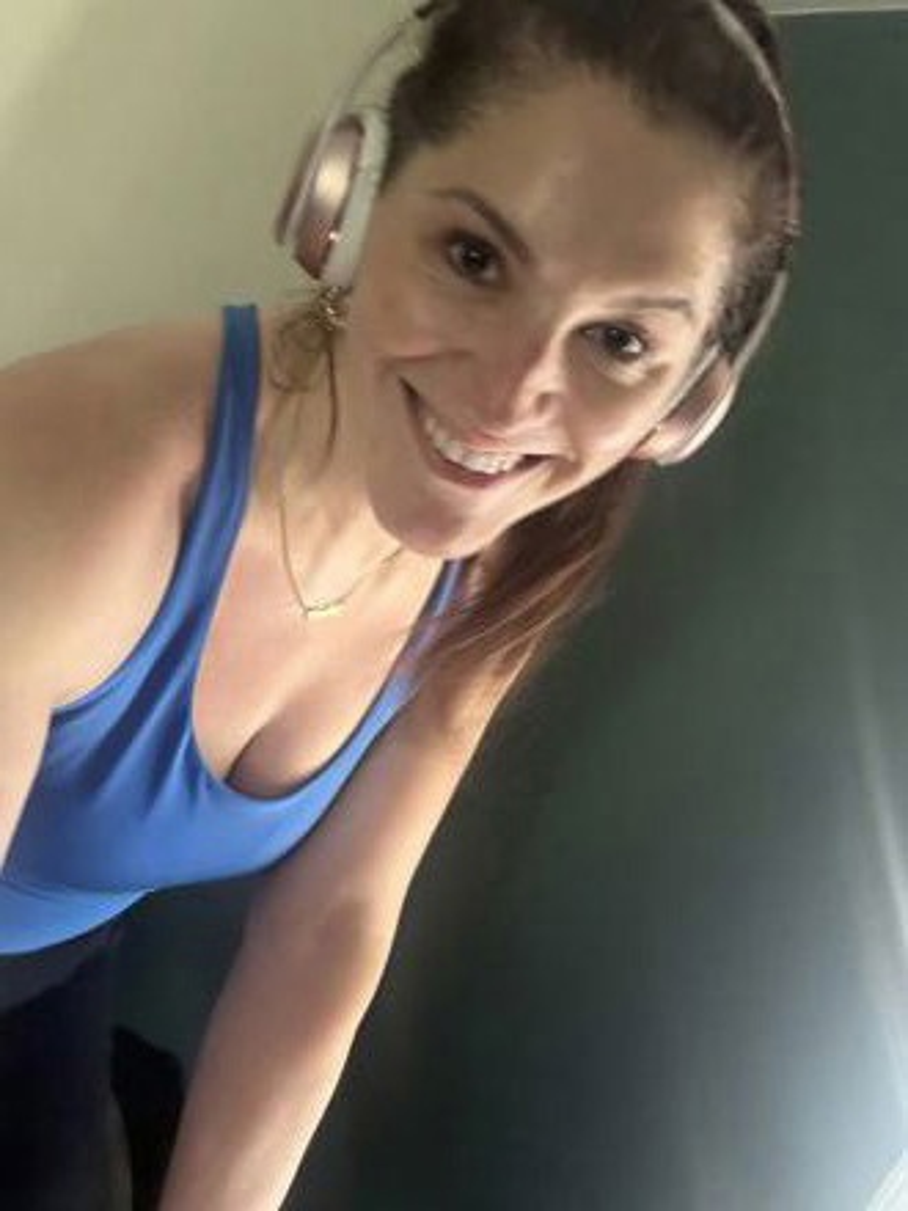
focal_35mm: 30
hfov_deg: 46.8
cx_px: 454
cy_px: 606
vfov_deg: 60.0
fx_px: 1049
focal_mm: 2.69
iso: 400
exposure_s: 1/33
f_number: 1.9
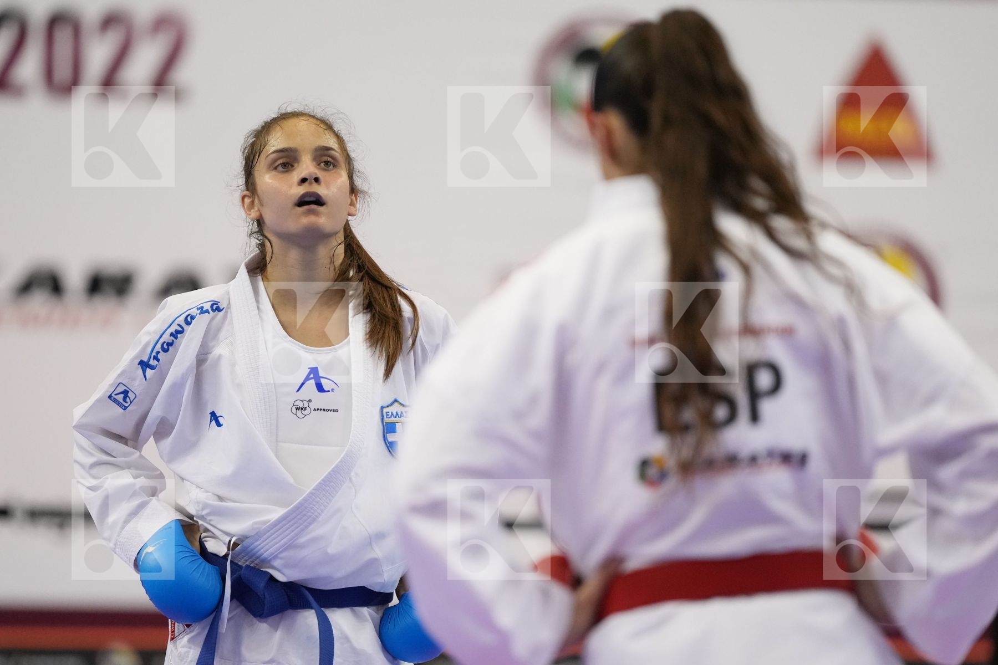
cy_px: 332
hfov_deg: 7.0
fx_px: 8177
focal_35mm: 295
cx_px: 499
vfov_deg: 4.7
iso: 3200
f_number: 2.8
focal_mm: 197
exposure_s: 1/1000
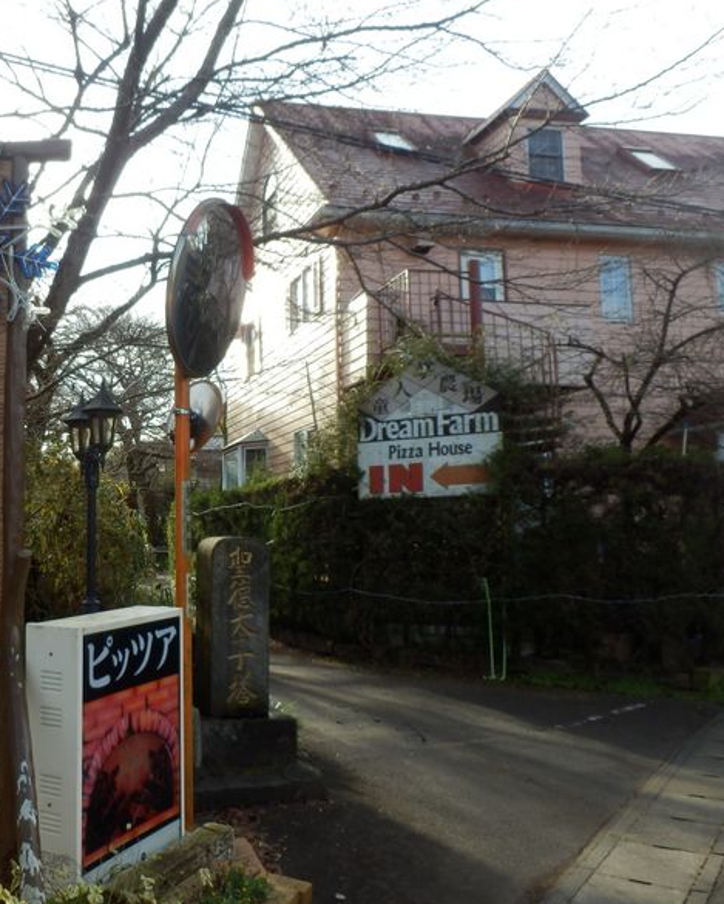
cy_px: 447
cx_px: 139
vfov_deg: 55.7
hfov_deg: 43.5
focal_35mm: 32
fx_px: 857
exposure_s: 1/320
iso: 80
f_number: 3
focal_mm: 4.2
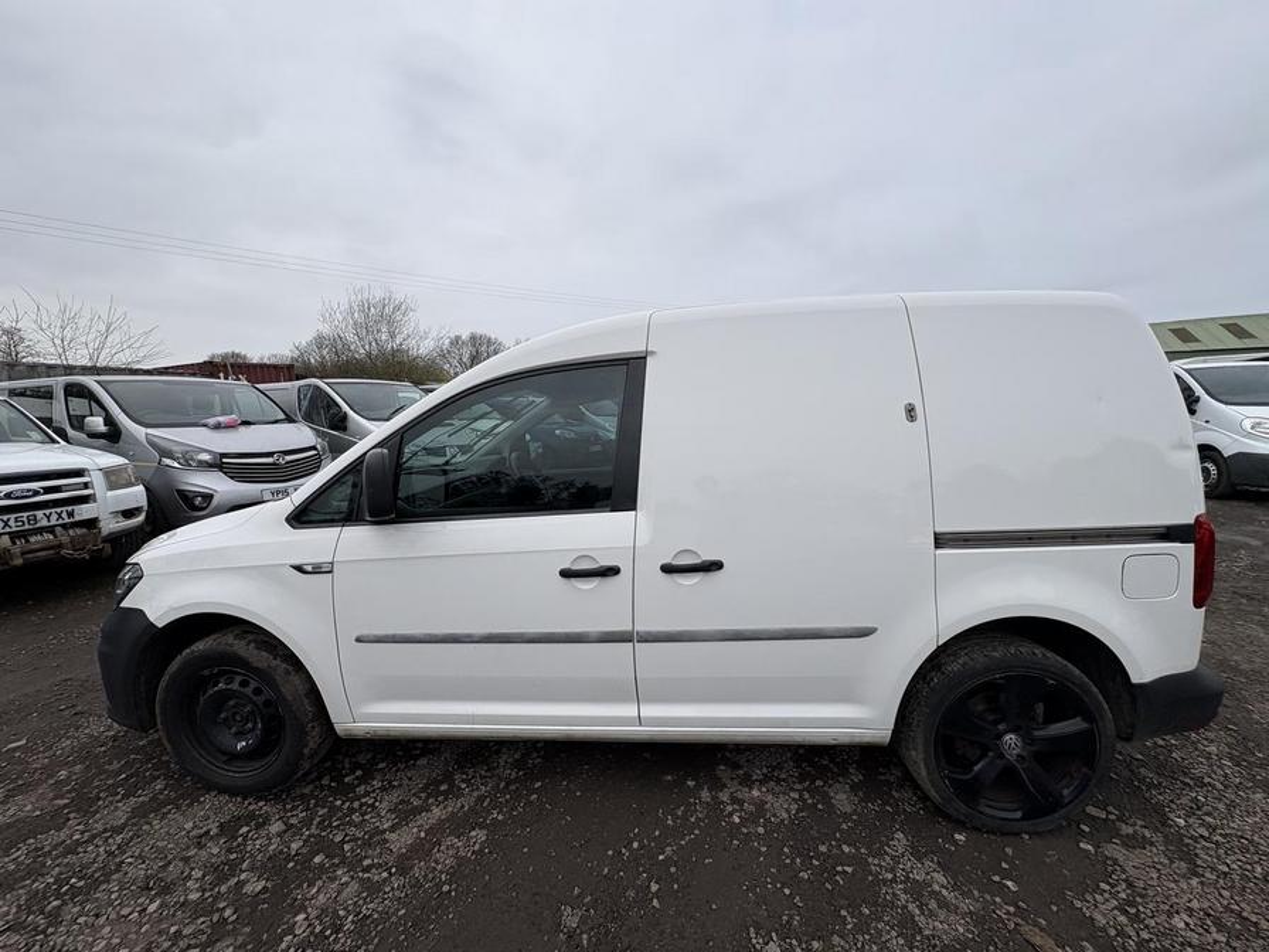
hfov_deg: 102.1
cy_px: 476
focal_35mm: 14
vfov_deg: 85.7
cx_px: 634
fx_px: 513
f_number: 2.2
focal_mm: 2.22
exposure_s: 1/1880
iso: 50
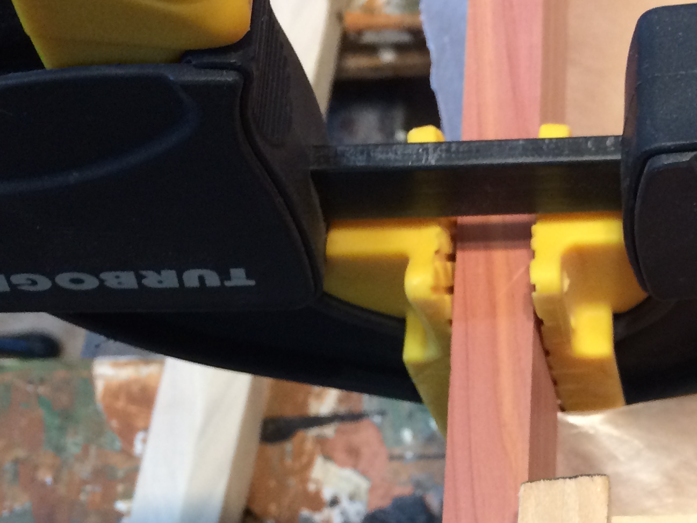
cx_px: 671
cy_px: 576
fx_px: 1469
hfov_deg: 25.6
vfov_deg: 19.3
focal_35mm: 73
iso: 125
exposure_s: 1/30
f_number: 2.2
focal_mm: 4.15
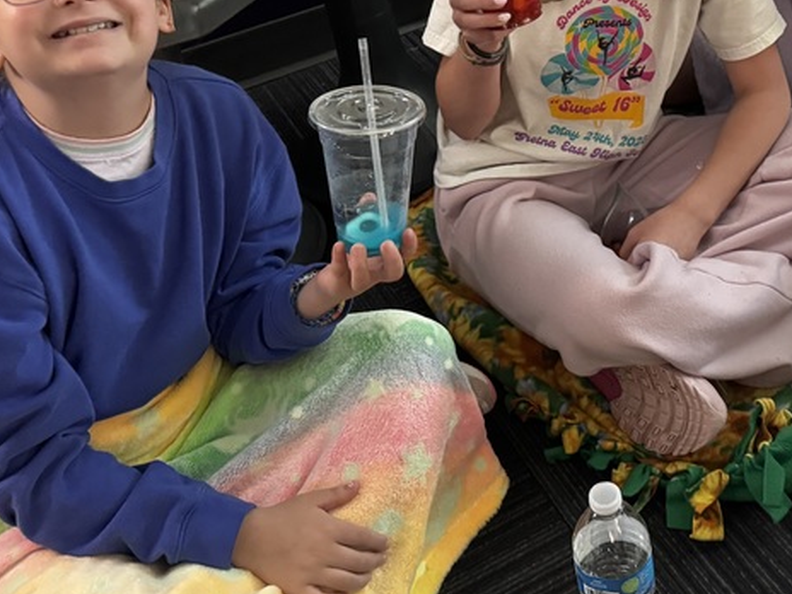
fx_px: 1213
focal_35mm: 53
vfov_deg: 26.7
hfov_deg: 35.8
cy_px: 72
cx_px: 536
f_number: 1.78
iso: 800
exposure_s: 1/30
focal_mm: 6.76
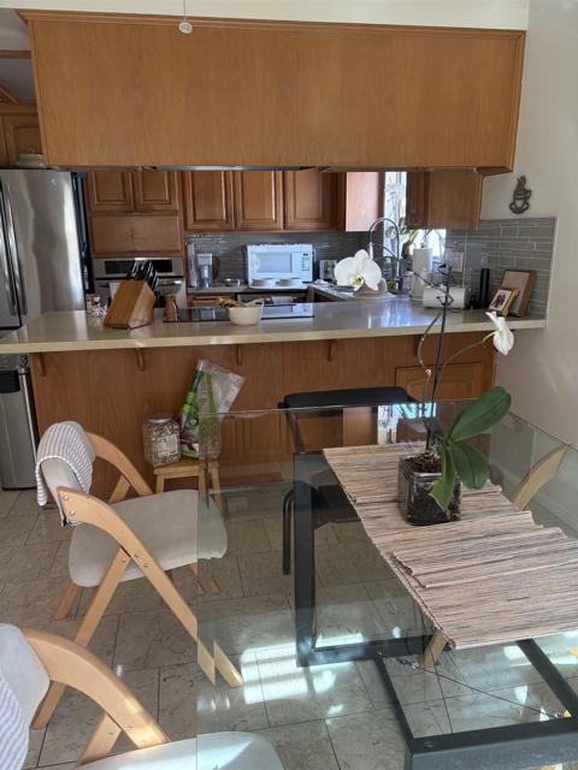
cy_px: 385
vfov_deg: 67.3
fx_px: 579
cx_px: 289
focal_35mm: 26
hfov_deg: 53.1
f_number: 1.6
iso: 125
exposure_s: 1/83
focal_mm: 5.96
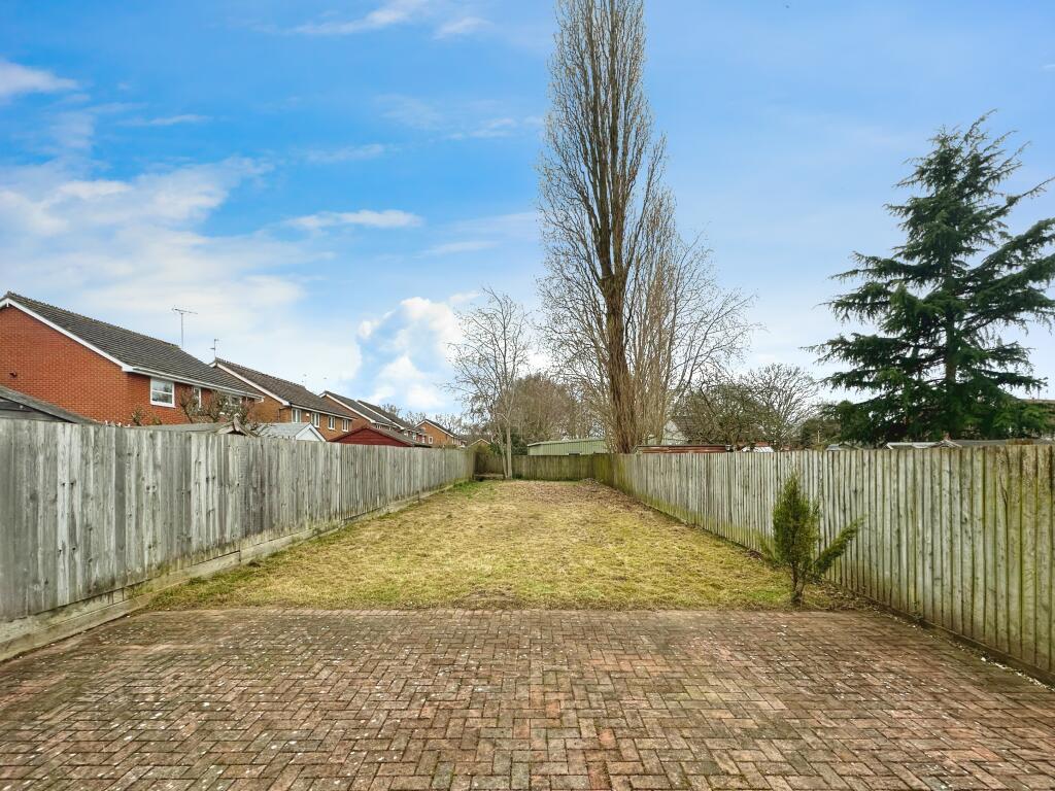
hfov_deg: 102.1
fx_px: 427
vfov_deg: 85.7
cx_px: 528
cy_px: 396
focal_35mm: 14
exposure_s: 1/812
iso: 40
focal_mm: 2.22
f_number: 2.2
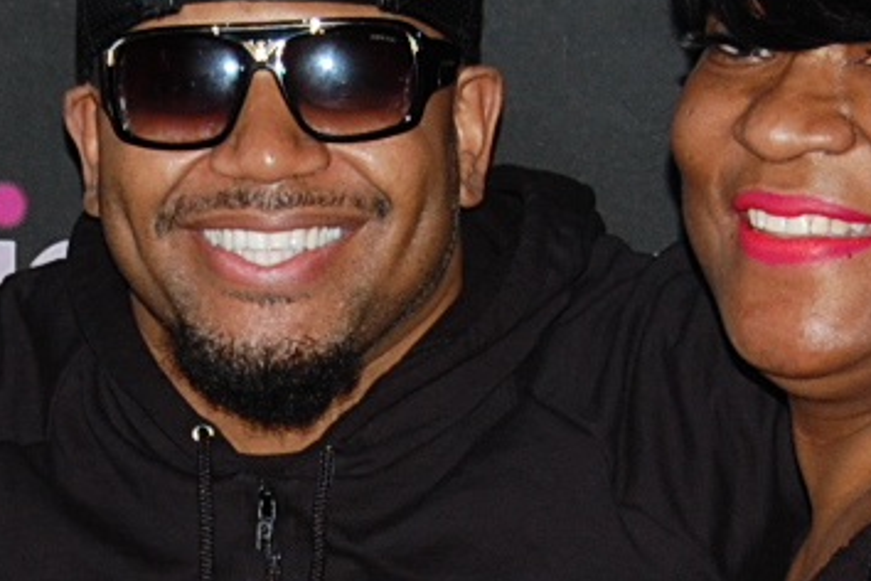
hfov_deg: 8.5
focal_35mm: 242
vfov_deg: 5.7
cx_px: 236
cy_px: 633
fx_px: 5855
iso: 320
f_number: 5.6
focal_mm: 38
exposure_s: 1/125
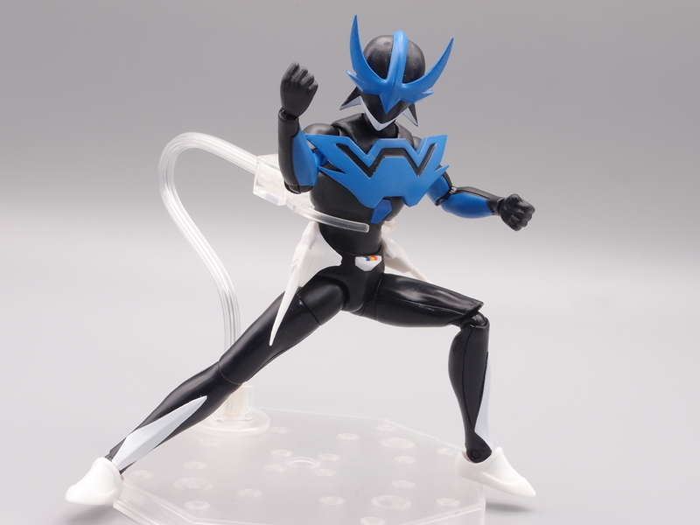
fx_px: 1112
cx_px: 350
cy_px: 262
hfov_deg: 34.9
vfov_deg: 26.6
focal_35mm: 55
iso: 100
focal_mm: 11.84
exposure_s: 1/5
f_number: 8
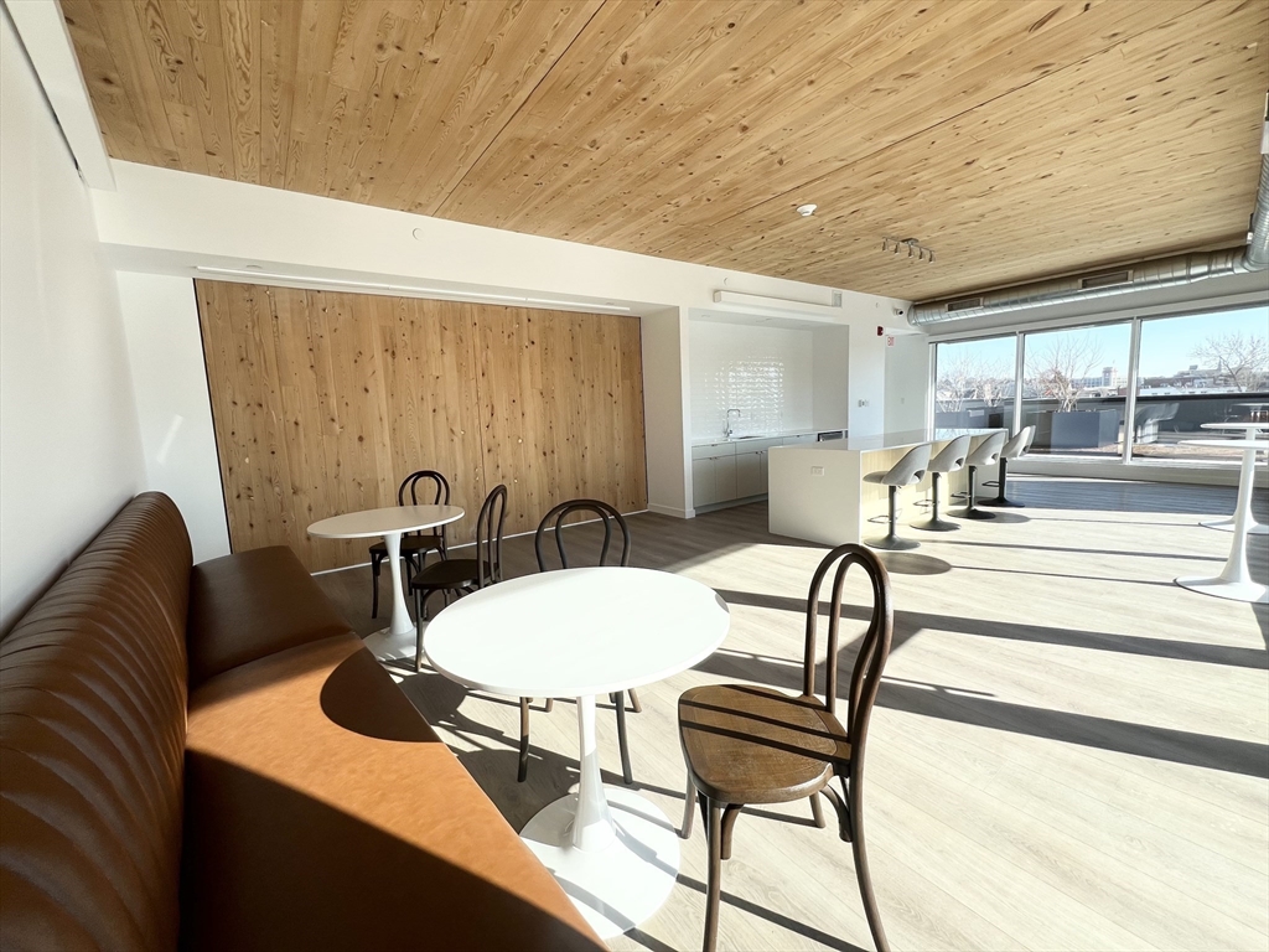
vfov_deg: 89.9
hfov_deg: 106.2
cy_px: 476
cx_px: 634
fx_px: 477
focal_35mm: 13
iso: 32
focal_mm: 1.57
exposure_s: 1/492
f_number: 1.8
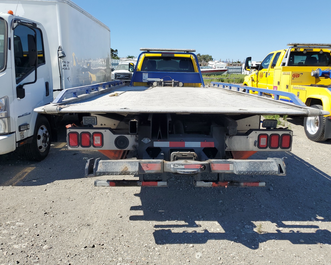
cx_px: 173
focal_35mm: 28
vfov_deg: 51.5
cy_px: 135
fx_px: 274
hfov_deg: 62.2
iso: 50
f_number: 1.5
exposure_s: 1/3333
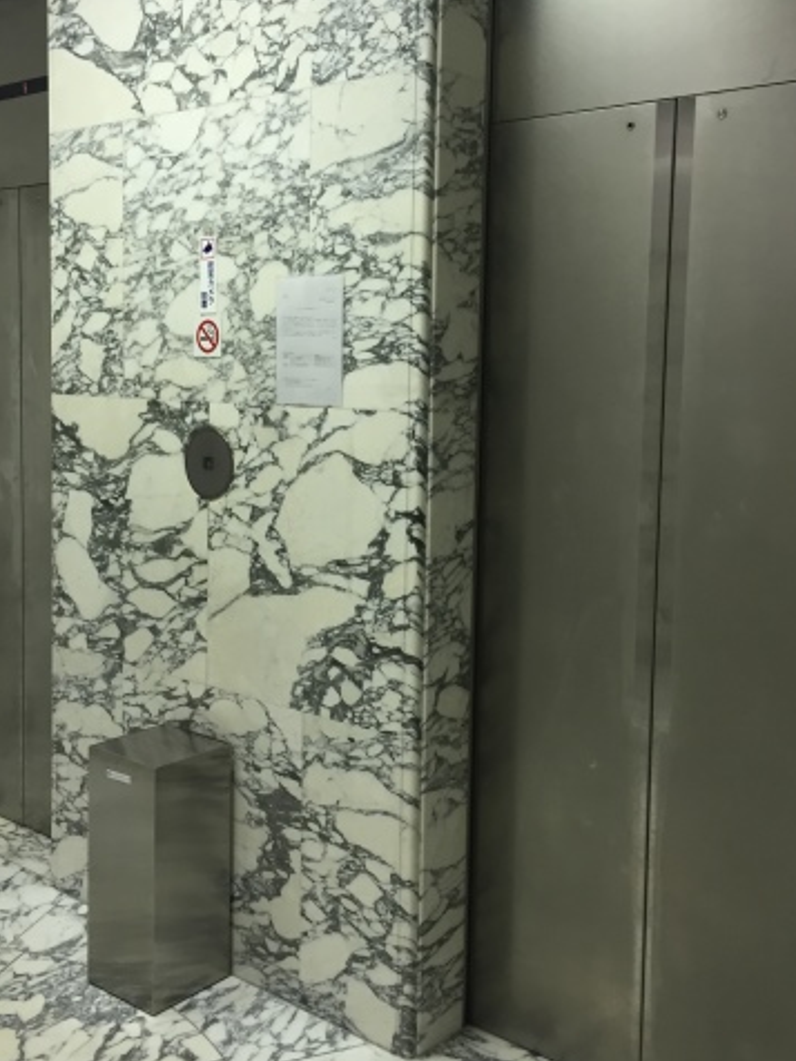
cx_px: 366
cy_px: 461
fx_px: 1196
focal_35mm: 39
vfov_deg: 47.7
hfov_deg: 36.8
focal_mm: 4.15
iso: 32
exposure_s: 1/30
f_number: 2.2
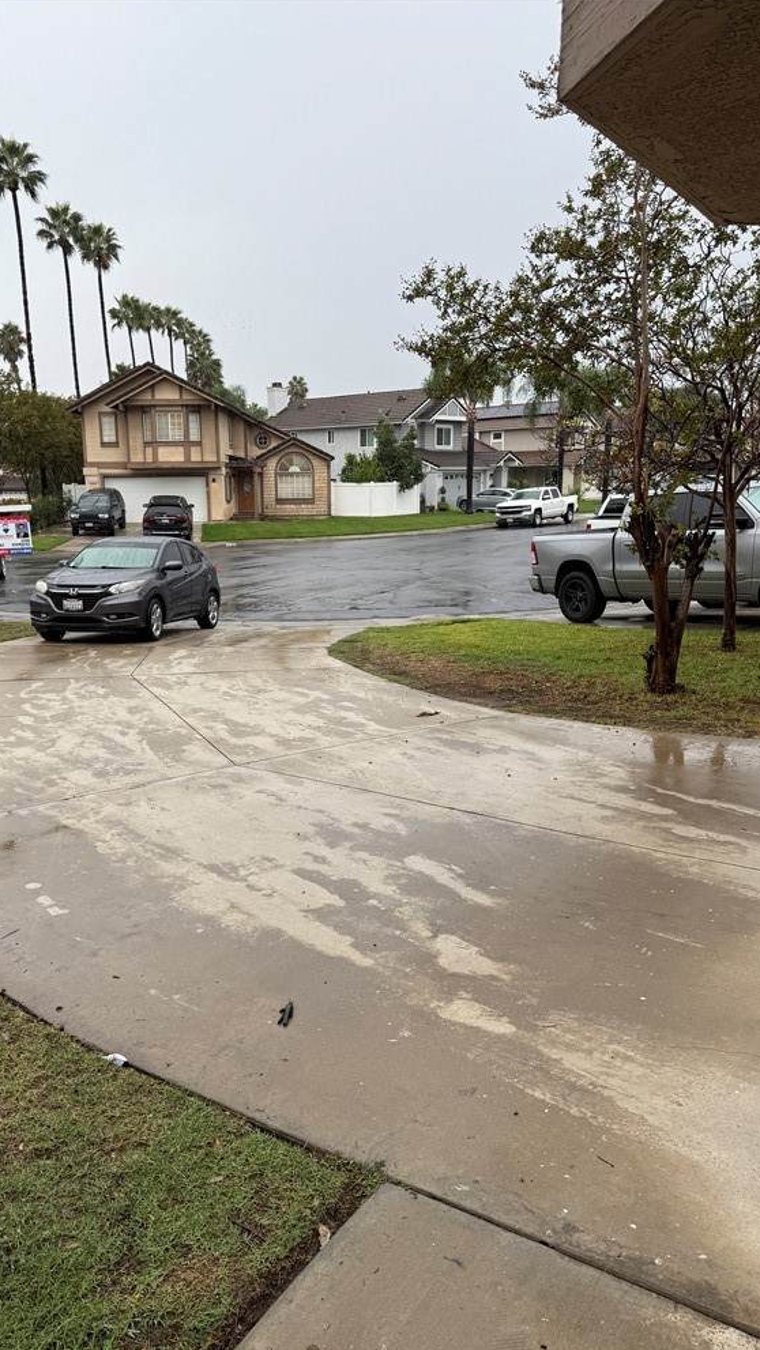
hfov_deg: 42.8
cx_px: 321
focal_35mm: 27
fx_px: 967
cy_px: 690
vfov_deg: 69.9
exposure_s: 1/920
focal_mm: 6.76
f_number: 1.78
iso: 80
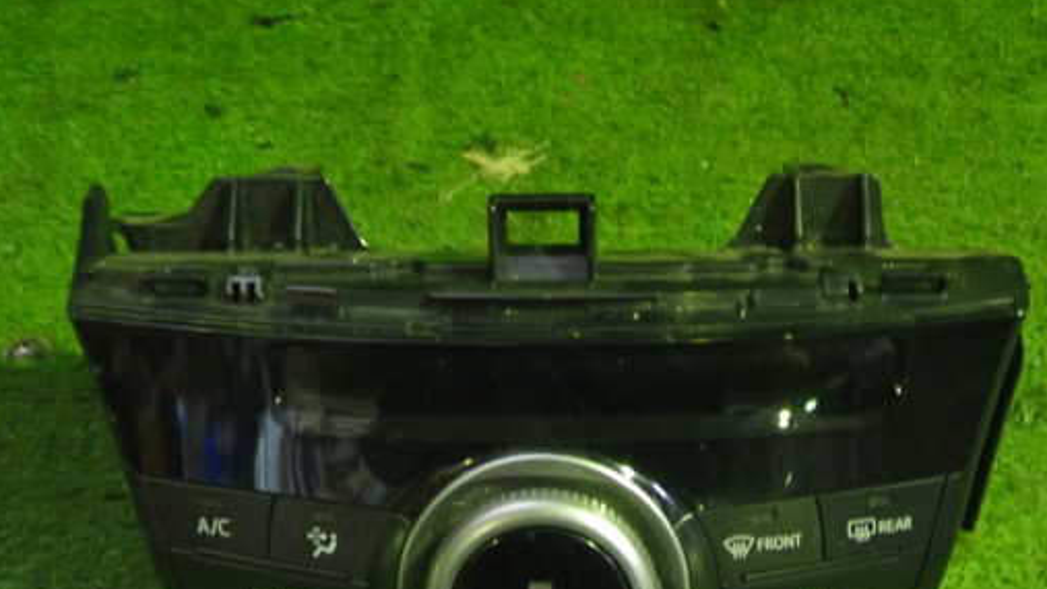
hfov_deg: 42.1
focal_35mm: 49
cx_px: 543
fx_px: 1360
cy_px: 407
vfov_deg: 24.3
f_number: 2.7
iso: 800
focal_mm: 6.83
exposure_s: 1/10
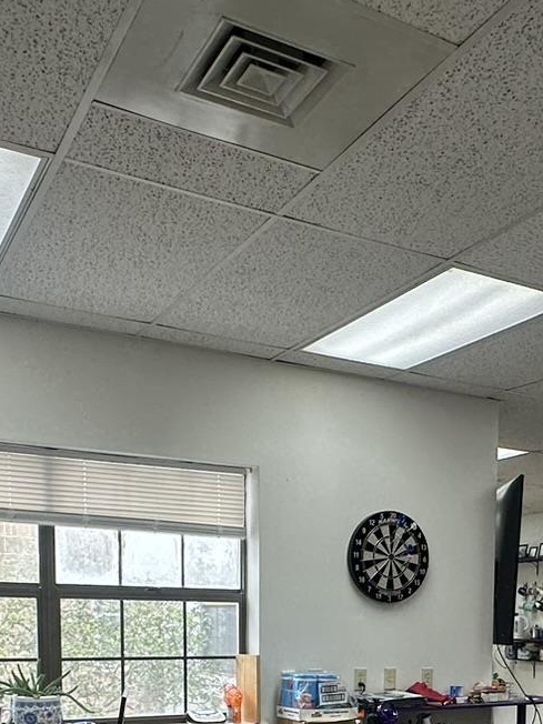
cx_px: 402
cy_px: 705
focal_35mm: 44
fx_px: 920
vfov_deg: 38.6
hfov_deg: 32.3
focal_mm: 2.22
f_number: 2.2
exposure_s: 1/120
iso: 64
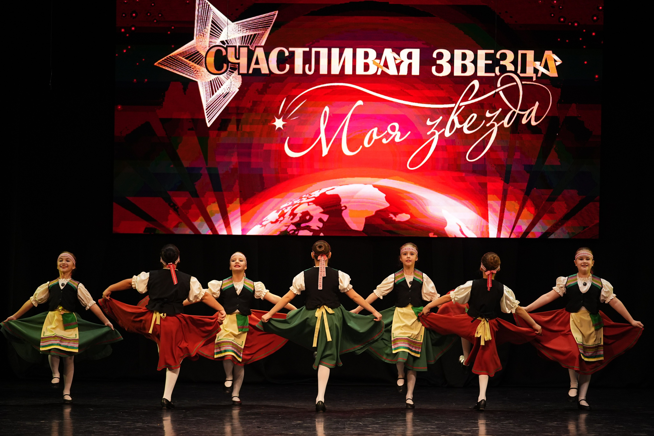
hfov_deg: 16.7
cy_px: 218
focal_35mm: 123
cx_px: 327
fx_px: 2234
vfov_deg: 11.1
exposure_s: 1/400
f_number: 2.8
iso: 1250
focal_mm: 123
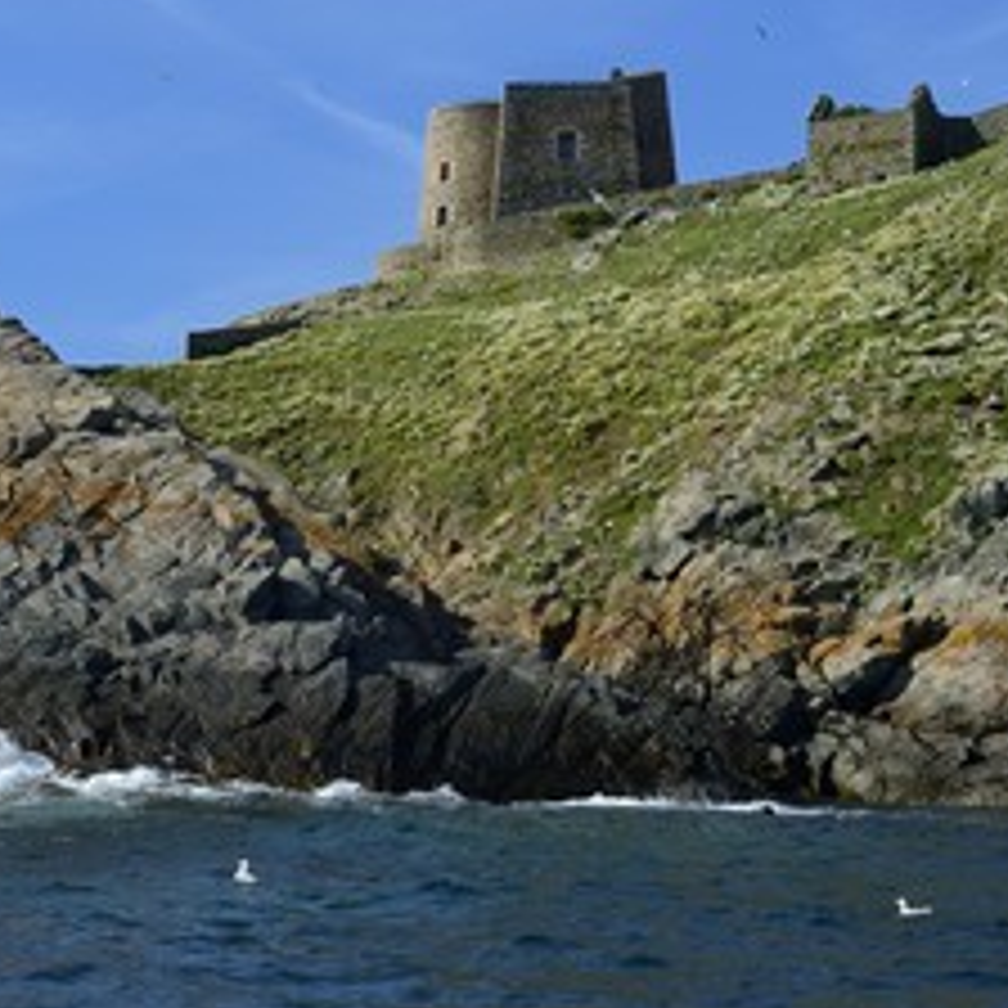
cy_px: 423
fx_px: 2306
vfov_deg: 24.6
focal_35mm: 70
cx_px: 297
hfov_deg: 24.5
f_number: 9
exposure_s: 1/1000
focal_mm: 44
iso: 400
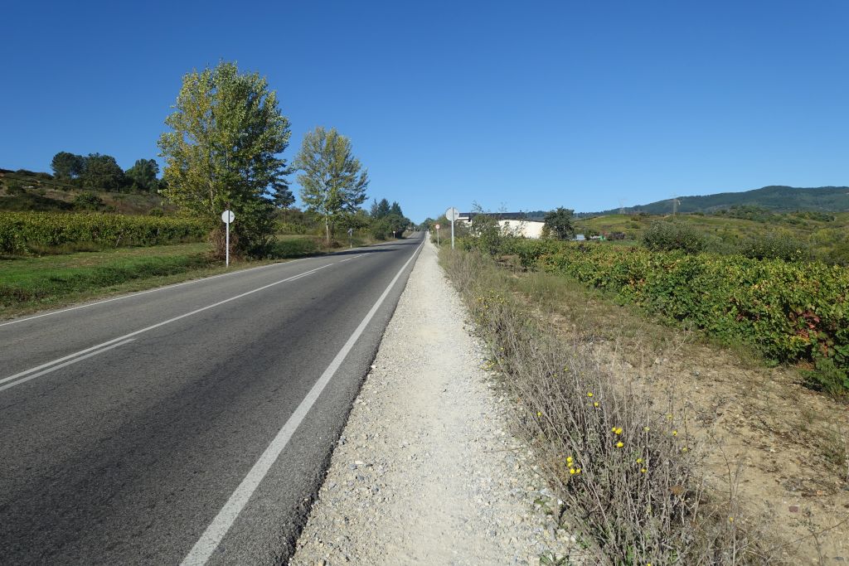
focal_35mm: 24
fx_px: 566
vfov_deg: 53.1
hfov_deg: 73.7
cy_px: 283
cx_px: 424
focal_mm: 8.8
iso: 125
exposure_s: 1/160
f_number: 4
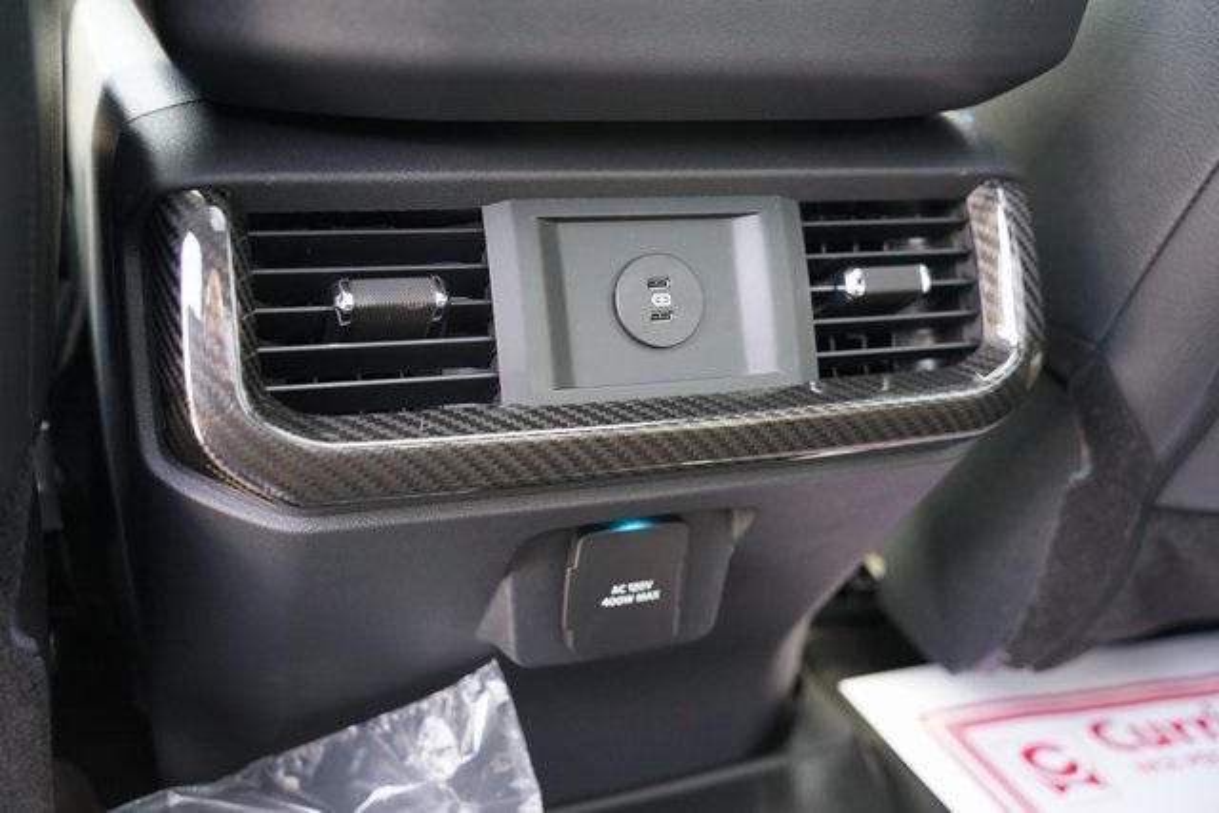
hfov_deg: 51.9
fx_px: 1253
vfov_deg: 36.0
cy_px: 406
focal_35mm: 37
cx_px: 610
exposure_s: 1/160
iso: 2000
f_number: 3.2
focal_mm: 37
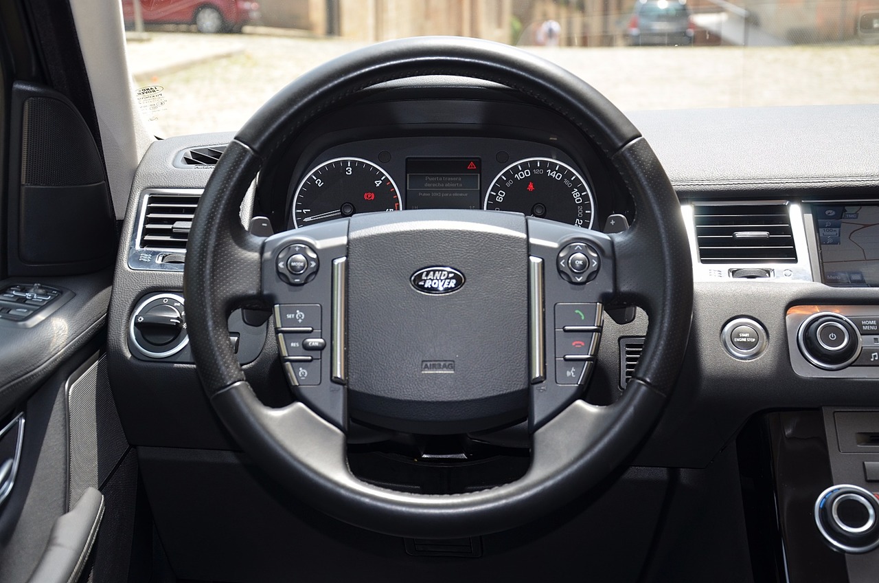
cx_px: 440
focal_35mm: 60
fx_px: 1462
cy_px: 292
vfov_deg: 22.5
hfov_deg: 33.5
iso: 160
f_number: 4.5
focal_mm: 40
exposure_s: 1/200
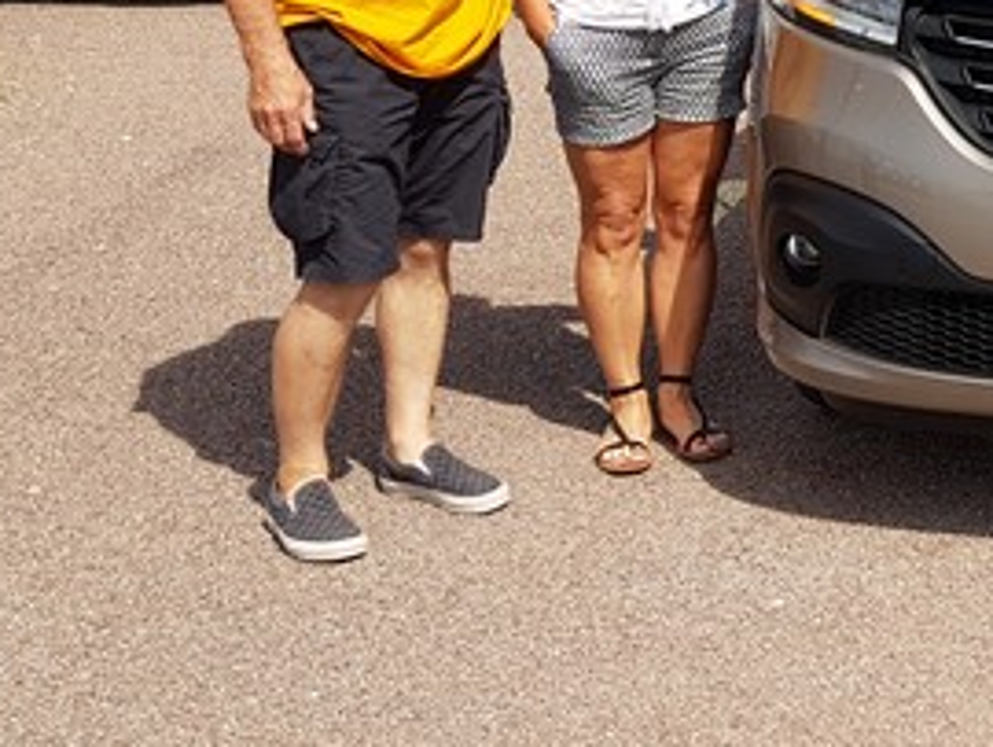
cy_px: 33
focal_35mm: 77
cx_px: 1247
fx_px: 2211
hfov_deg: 22.9
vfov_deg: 18.7
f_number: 1.7
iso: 40
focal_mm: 4.2
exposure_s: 1/2312
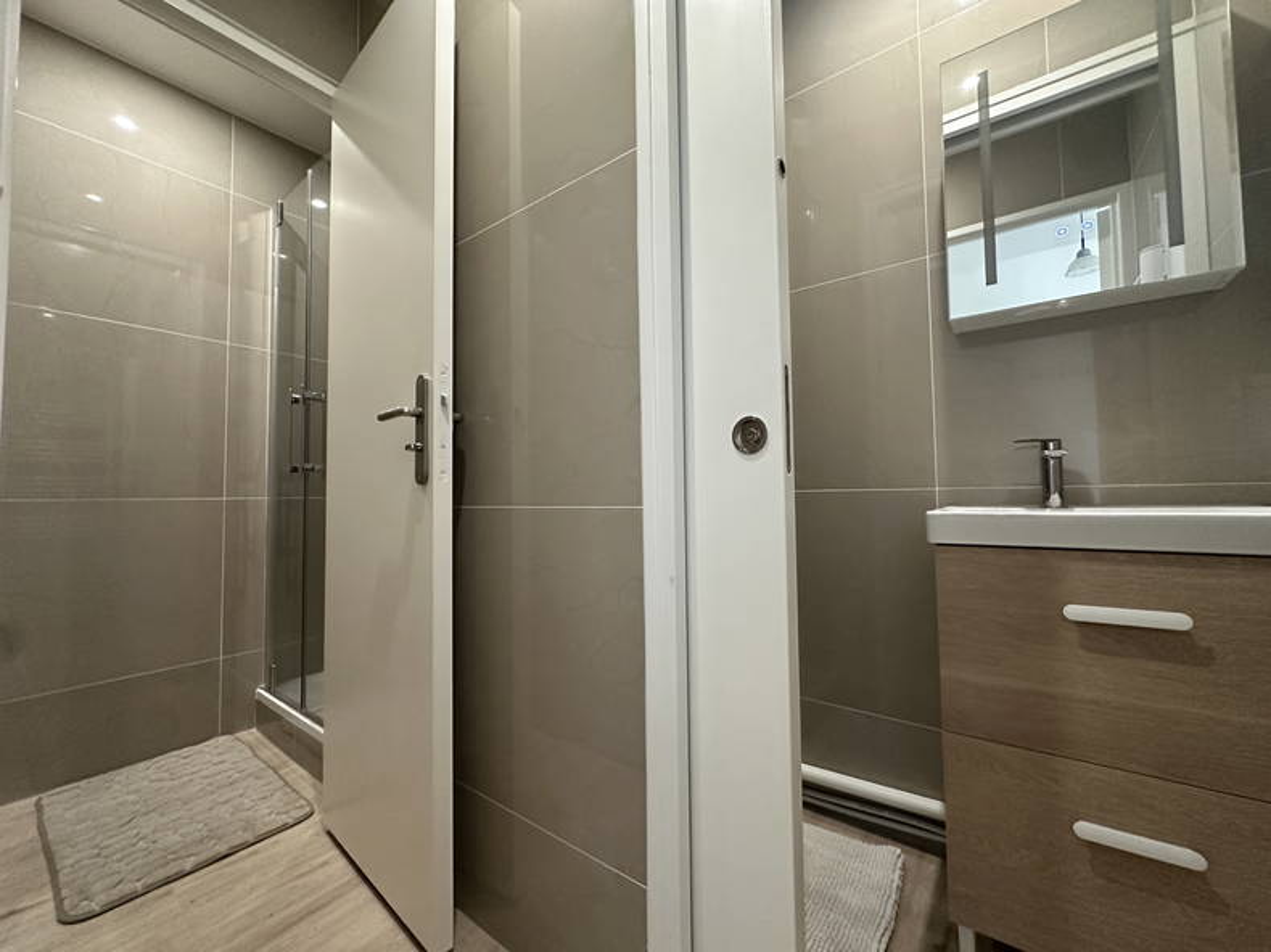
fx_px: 514
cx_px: 636
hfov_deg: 102.1
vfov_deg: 85.6
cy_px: 476
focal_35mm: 14
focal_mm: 2.22
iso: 400
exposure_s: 1/60
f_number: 2.2
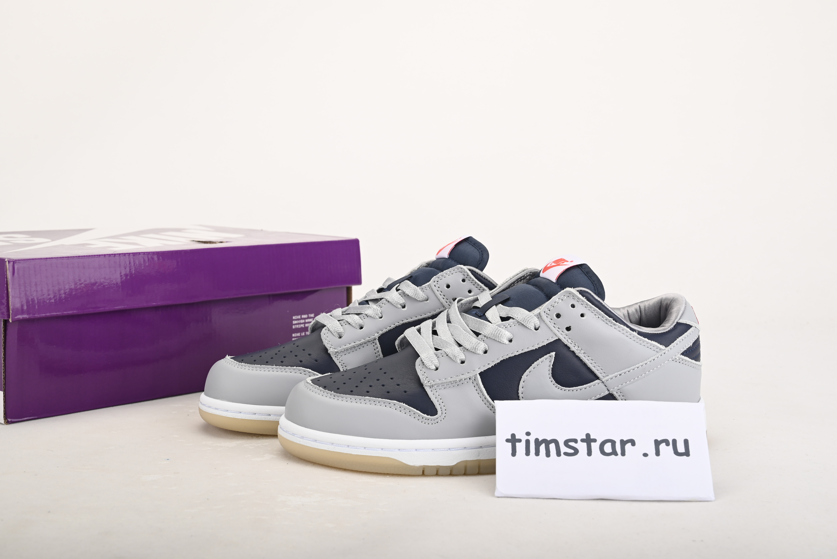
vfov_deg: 29.3
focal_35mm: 46
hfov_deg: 42.7
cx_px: 418
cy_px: 280
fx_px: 1070
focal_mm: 46
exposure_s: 1/200
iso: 100
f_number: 11
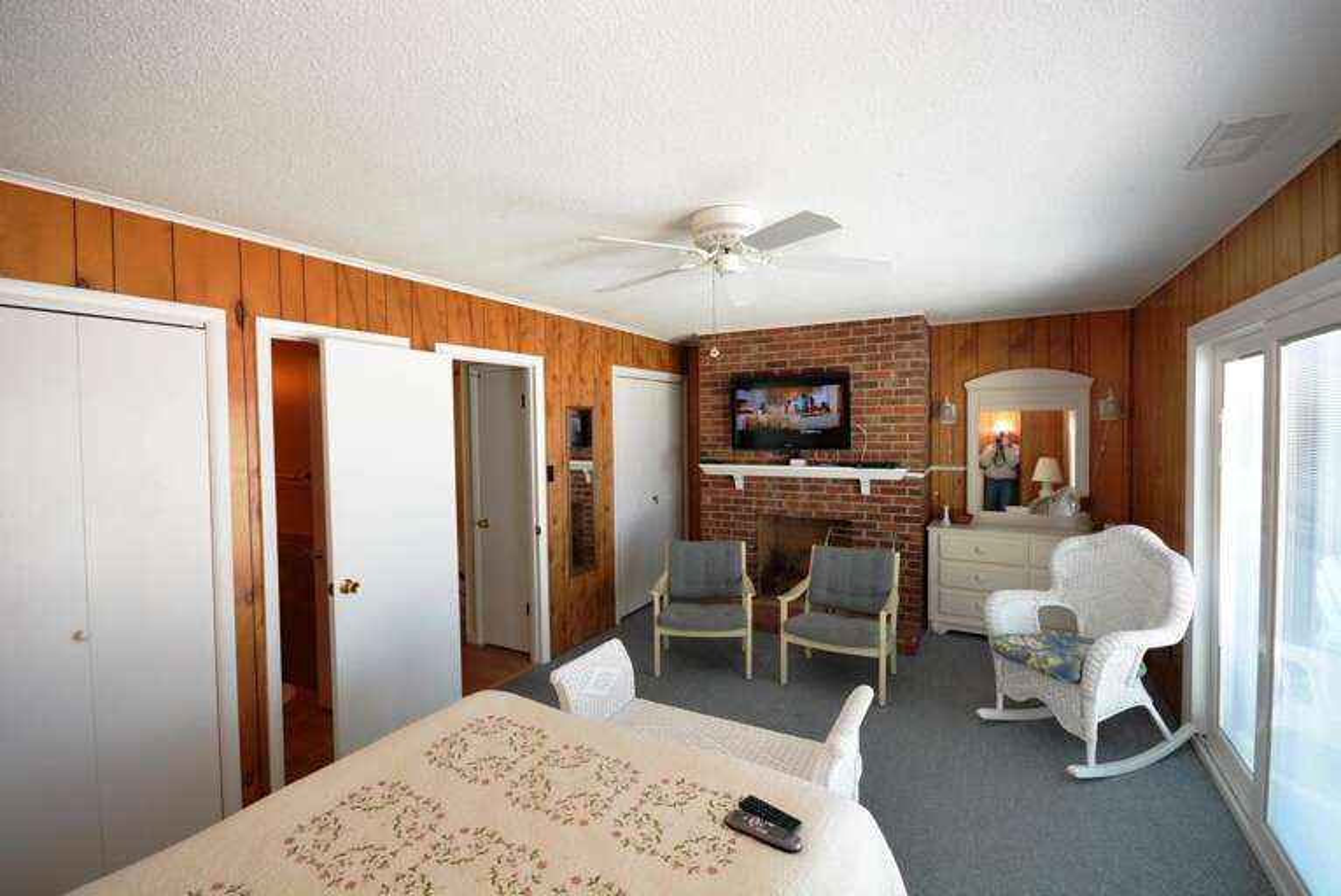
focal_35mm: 15
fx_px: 559
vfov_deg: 77.4
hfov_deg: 100.3
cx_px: 670
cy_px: 448
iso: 1000
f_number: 7.1
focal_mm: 10
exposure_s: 1/60
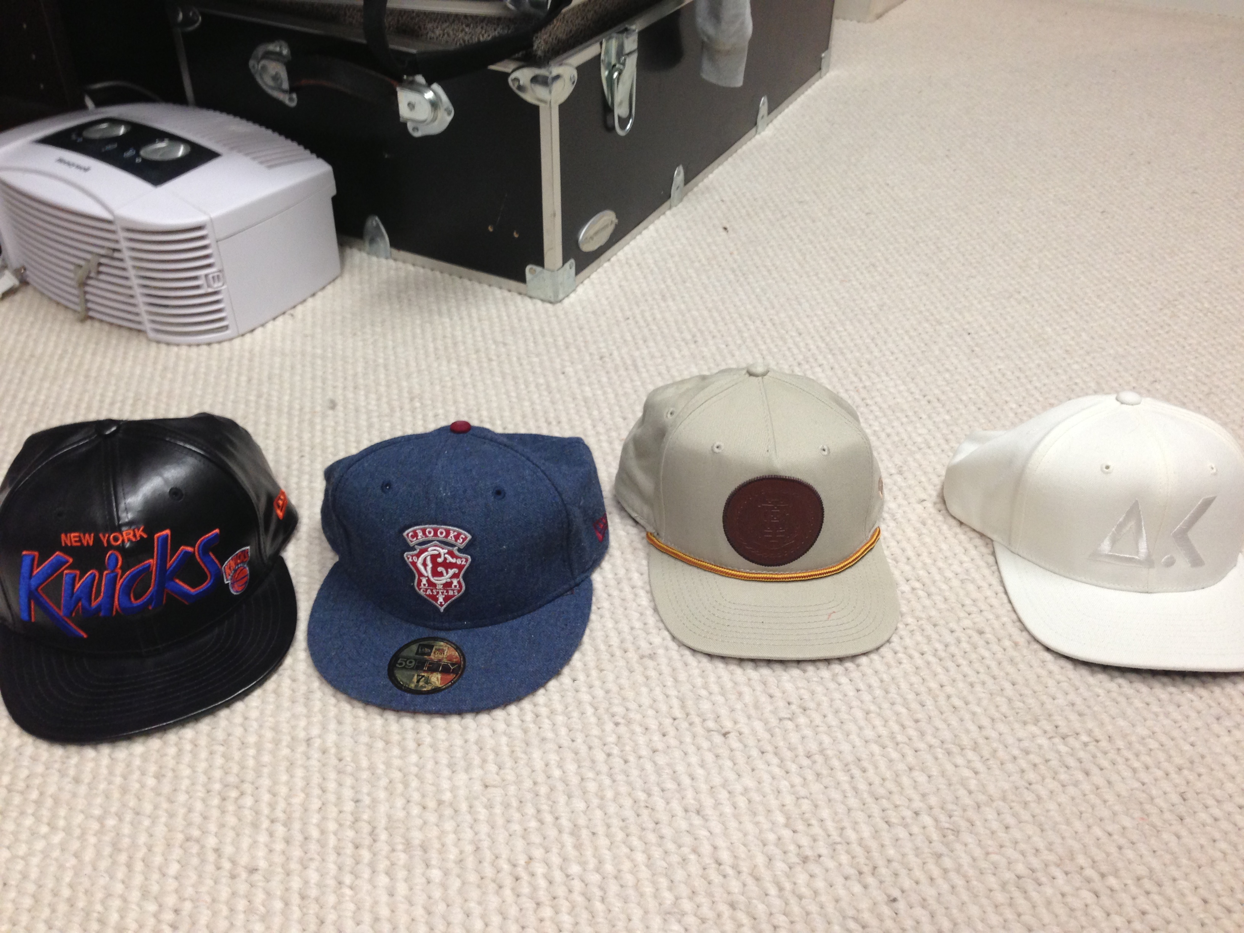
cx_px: 622
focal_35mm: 33
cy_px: 466
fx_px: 1186
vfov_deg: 42.9
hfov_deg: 55.4
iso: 125
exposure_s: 1/20
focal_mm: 4.13
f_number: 2.4
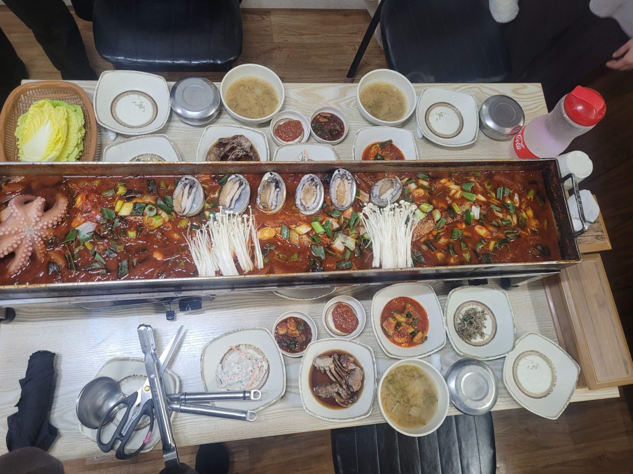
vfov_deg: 53.1
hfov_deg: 67.3
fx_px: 475
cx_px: 316
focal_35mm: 26
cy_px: 237
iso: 200
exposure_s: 1/40
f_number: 1.8
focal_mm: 5.4
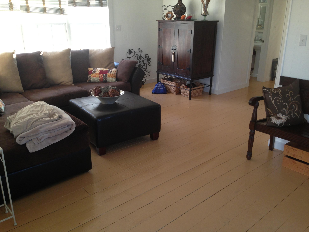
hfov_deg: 55.4
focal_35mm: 33
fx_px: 295
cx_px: 154
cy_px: 116
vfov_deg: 42.9
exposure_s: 1/20
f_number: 2.4
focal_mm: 4.13
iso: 80
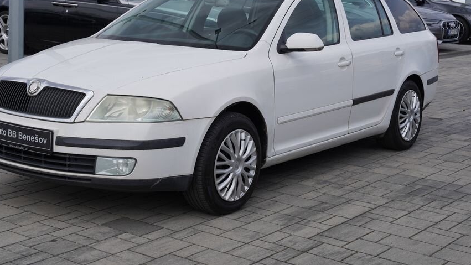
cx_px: 214
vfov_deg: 19.1
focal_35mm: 63
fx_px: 787
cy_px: 102
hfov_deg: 33.3
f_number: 7.1
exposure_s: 1/320
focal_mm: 50
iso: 100
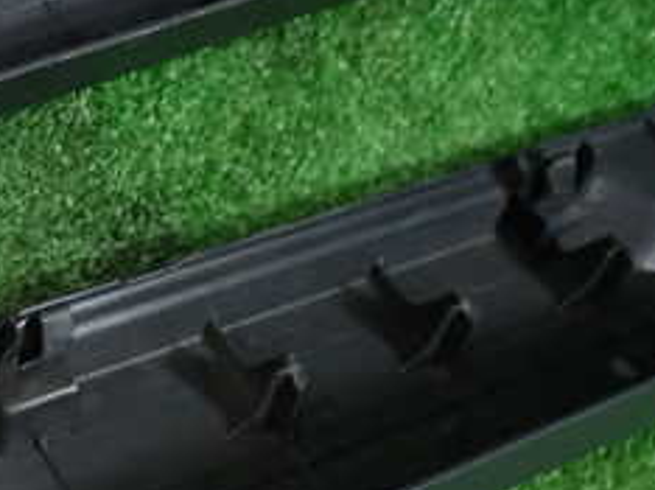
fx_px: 1455
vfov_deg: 19.1
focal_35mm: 77
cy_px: 308
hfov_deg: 24.6
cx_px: 59
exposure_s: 1/30
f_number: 2.3
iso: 250
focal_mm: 5.4
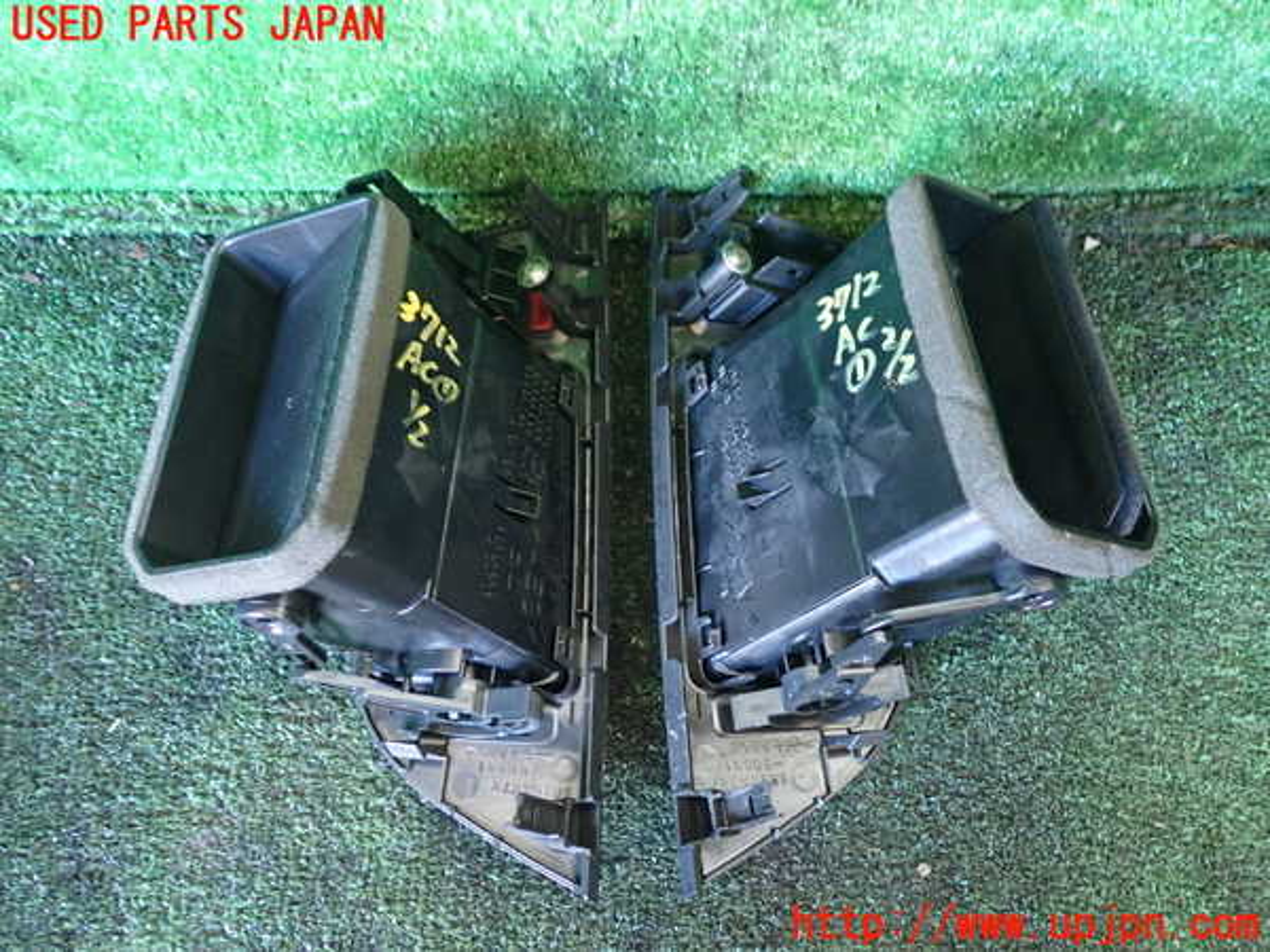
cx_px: 635
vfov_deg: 46.8
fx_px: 1101
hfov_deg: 60.0
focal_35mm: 30
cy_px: 476
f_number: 2.3
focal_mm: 5.4
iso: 800
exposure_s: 1/20
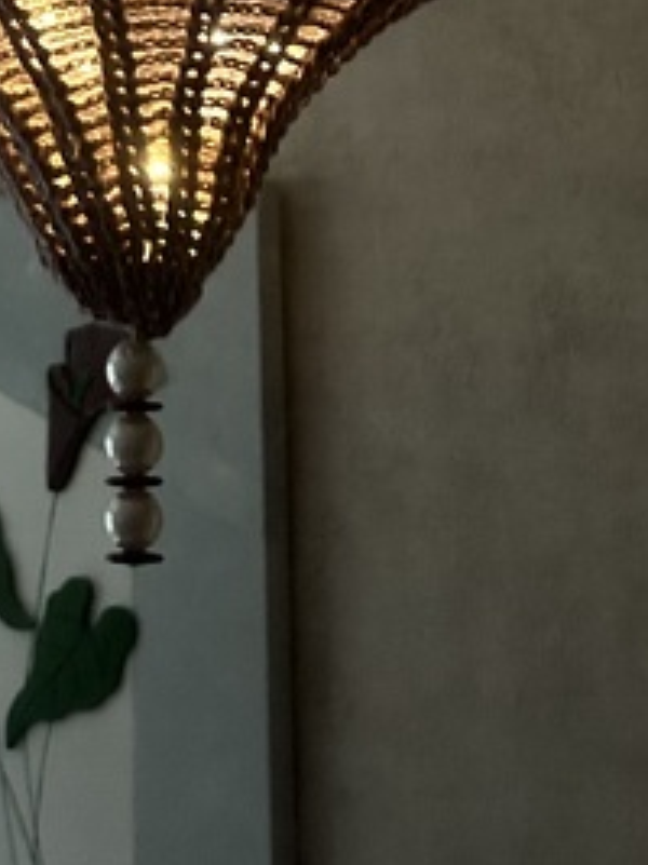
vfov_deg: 22.4
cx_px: 152
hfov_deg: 18.7
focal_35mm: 78
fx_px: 1948
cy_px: -266
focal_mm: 5.7
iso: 800
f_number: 1.5
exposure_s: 1/30
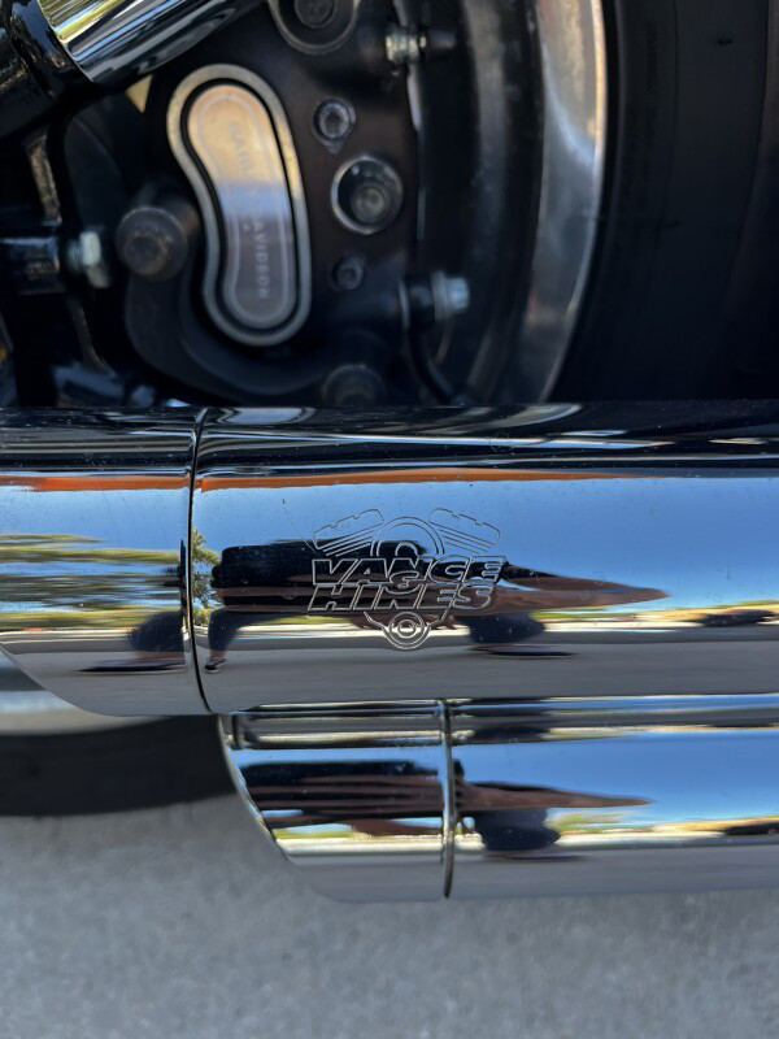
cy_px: 520
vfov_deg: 67.3
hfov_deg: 53.1
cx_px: 390
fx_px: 780
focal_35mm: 26
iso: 50
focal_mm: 5.1
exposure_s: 1/406
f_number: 1.6
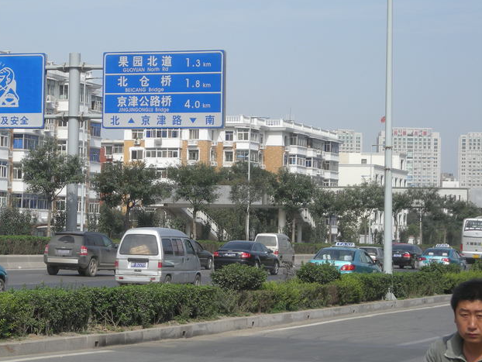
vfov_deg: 11.0
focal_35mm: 135
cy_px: 154
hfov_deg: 14.6
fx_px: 1880
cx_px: 174
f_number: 4.7
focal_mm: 17.1
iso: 50
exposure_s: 1/410
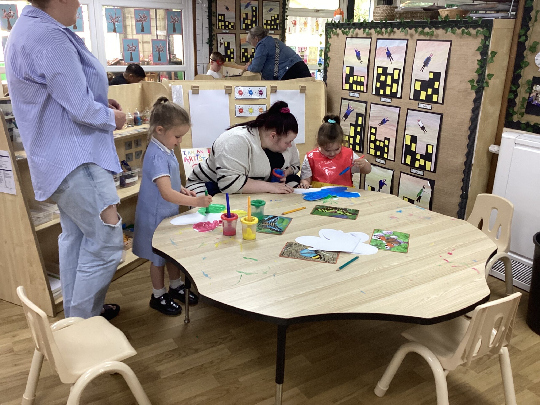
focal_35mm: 31
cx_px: 270
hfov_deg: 58.4
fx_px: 484
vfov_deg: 45.4
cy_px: 202
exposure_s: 1/50
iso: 100
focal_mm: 3.3
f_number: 2.4
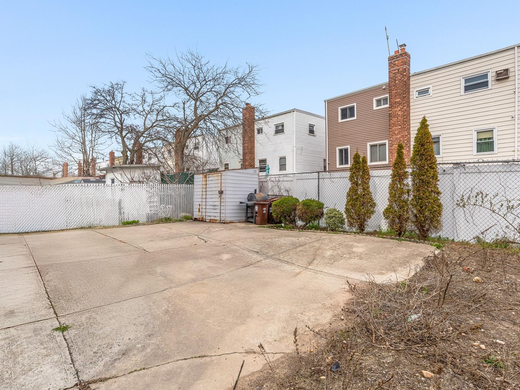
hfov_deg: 87.5
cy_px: 189
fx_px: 270
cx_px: 287
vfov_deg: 71.6
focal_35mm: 18
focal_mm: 16
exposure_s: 1/250
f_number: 8
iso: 250
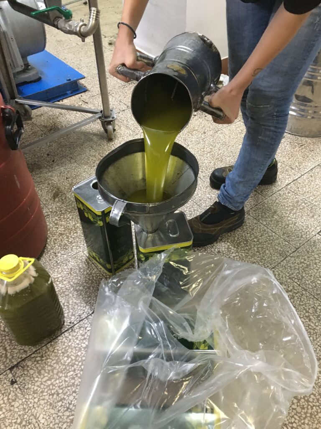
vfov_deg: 61.7
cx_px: 160
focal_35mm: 29
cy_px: 214
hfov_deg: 48.2
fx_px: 359
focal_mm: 4.15
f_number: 2.2
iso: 400
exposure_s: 1/17
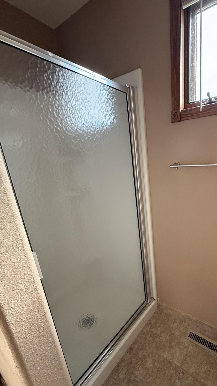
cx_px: 156
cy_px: 212
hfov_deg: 61.3
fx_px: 174
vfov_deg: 95.6
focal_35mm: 17
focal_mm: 2.22
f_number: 2.2
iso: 400
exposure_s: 1/60
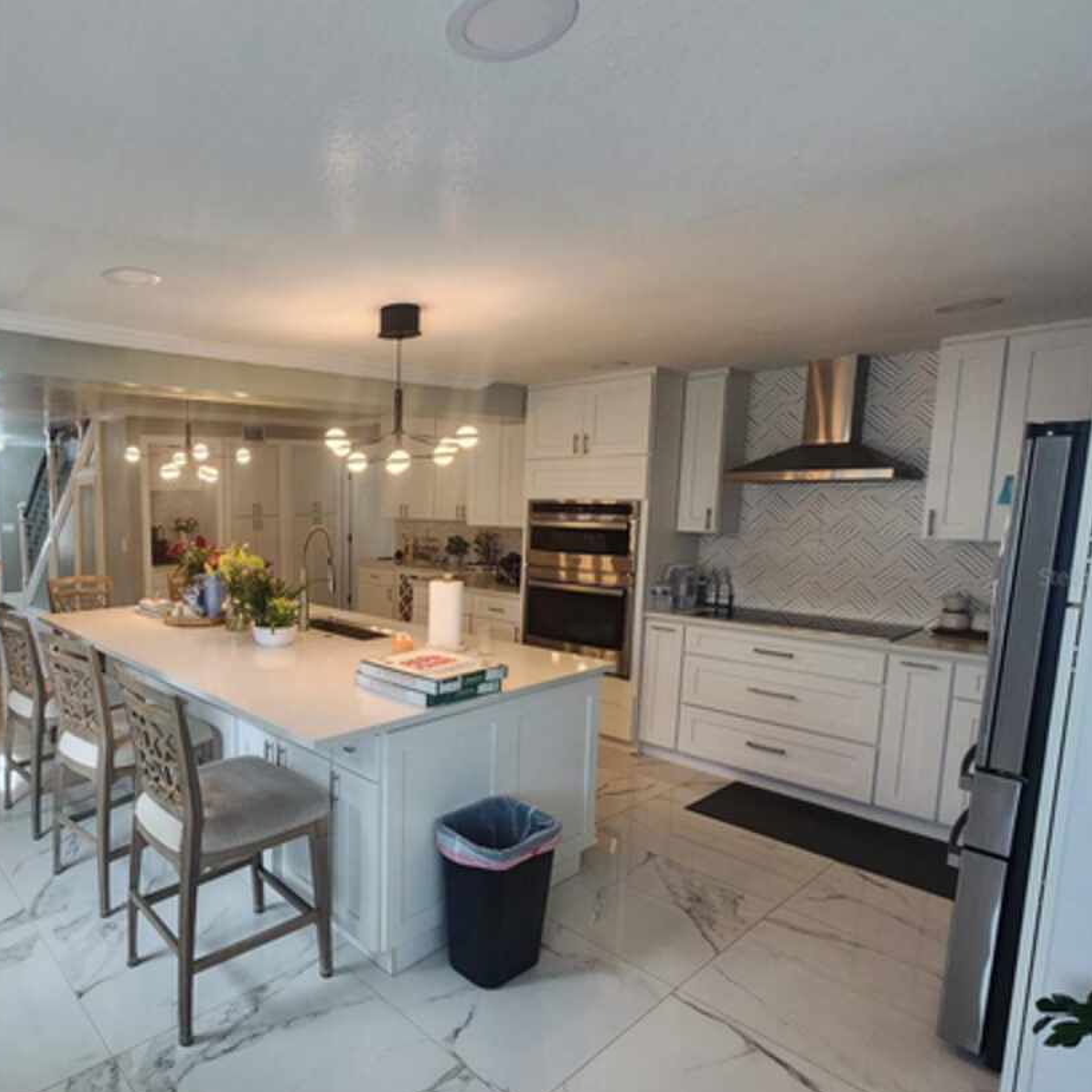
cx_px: 285
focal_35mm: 18
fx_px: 642
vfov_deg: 80.7
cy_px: 576
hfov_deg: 75.4
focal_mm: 2.2
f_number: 2.2
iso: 250
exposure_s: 1/60
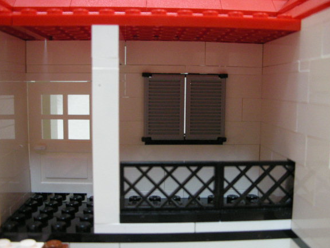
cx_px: 170
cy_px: 130
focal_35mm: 39
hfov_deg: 47.8
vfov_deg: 36.8
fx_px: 372
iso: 200
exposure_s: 1/11.8
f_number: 2.8
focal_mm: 5.8
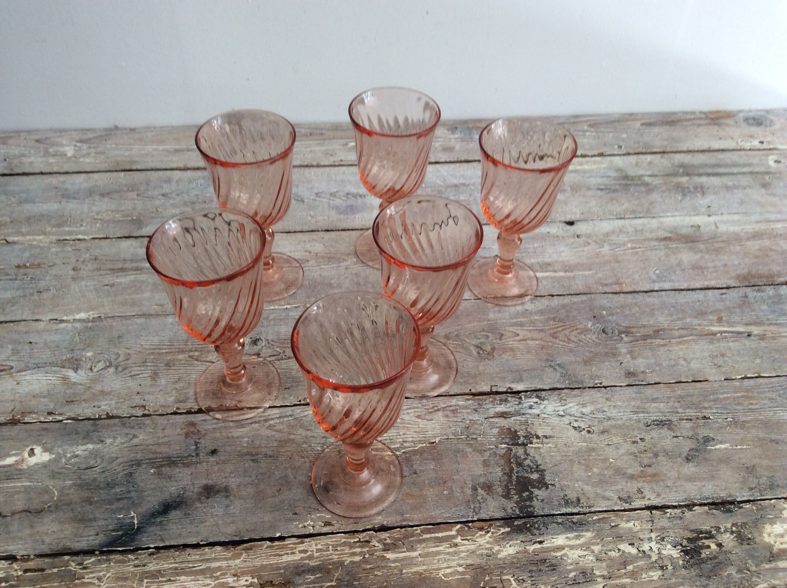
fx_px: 726
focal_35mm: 32
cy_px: 294
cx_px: 394
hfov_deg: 56.9
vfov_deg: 44.1
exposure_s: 1/25
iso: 50
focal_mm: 3.3
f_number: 2.4
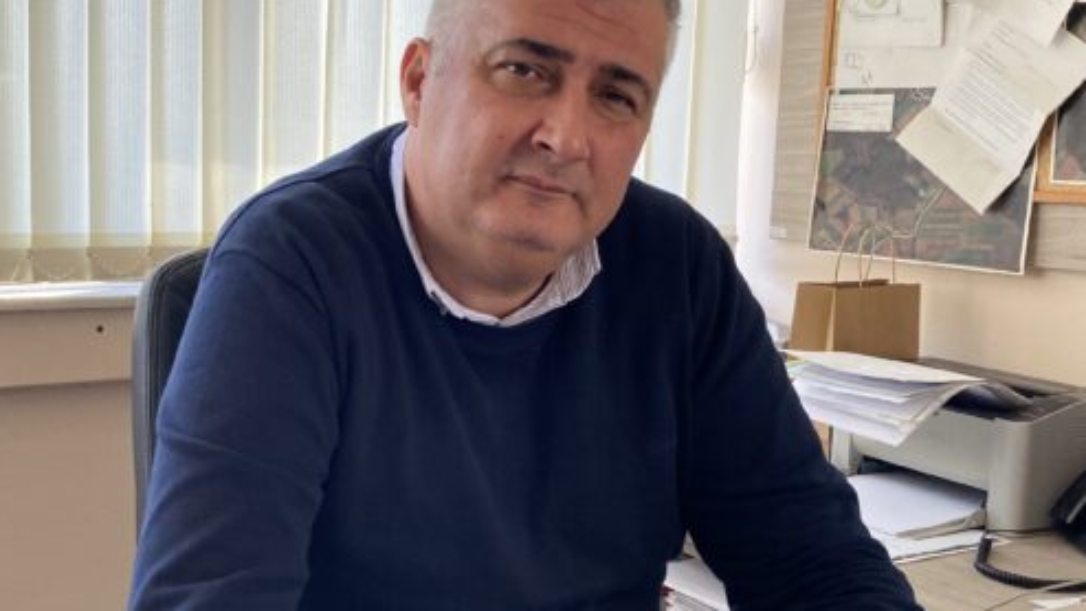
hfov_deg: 45.9
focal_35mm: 44
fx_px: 1267
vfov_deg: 27.1
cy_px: 312
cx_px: 400
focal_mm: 4.25
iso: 80
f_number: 1.8
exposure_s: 1/121
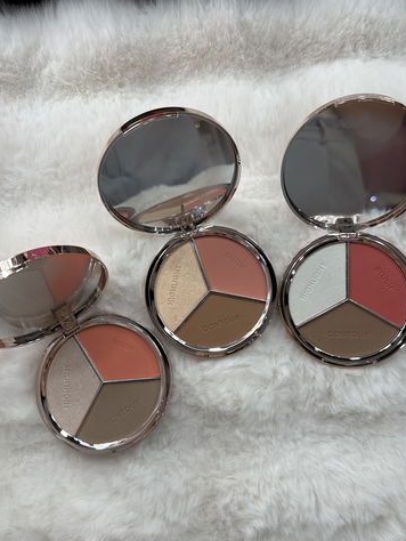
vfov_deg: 65.2
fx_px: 422
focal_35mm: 27
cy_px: 288
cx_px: 208
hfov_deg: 51.4
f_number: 1.78
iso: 80
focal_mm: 6.86
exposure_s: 1/286
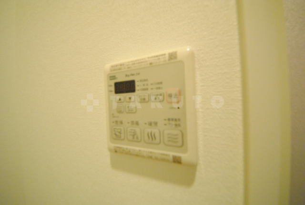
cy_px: 102
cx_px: 152
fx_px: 102
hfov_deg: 112.5
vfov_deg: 90.3
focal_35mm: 12
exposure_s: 1/60
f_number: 4.5
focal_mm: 8
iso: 1600
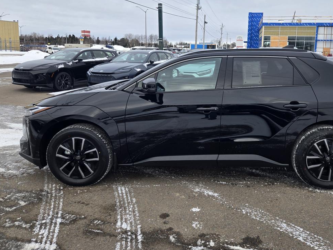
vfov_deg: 46.3
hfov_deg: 59.3
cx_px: 204
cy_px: 90
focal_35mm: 30
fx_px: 289
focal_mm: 5.4
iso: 25
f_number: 1.8
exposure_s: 1/315
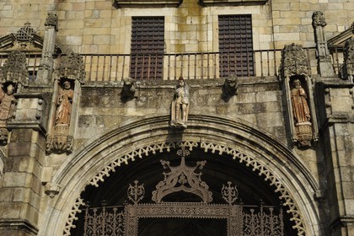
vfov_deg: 26.0
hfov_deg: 38.2
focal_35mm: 52
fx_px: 511
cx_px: 177
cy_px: 118
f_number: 14
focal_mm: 52
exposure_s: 1/160
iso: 200
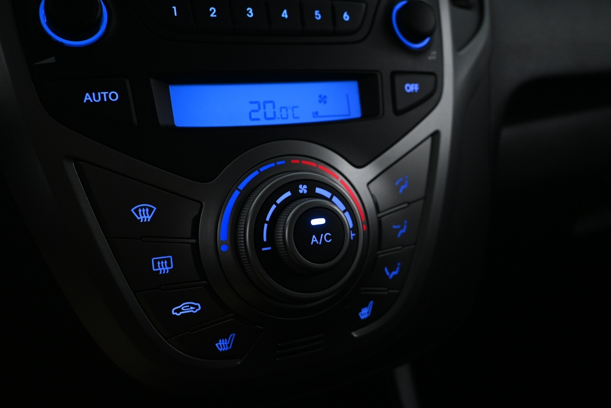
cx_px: 306
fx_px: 535
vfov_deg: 41.7
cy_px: 204
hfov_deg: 59.5
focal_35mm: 32
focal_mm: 21
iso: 1600
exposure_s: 1/40
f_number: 4
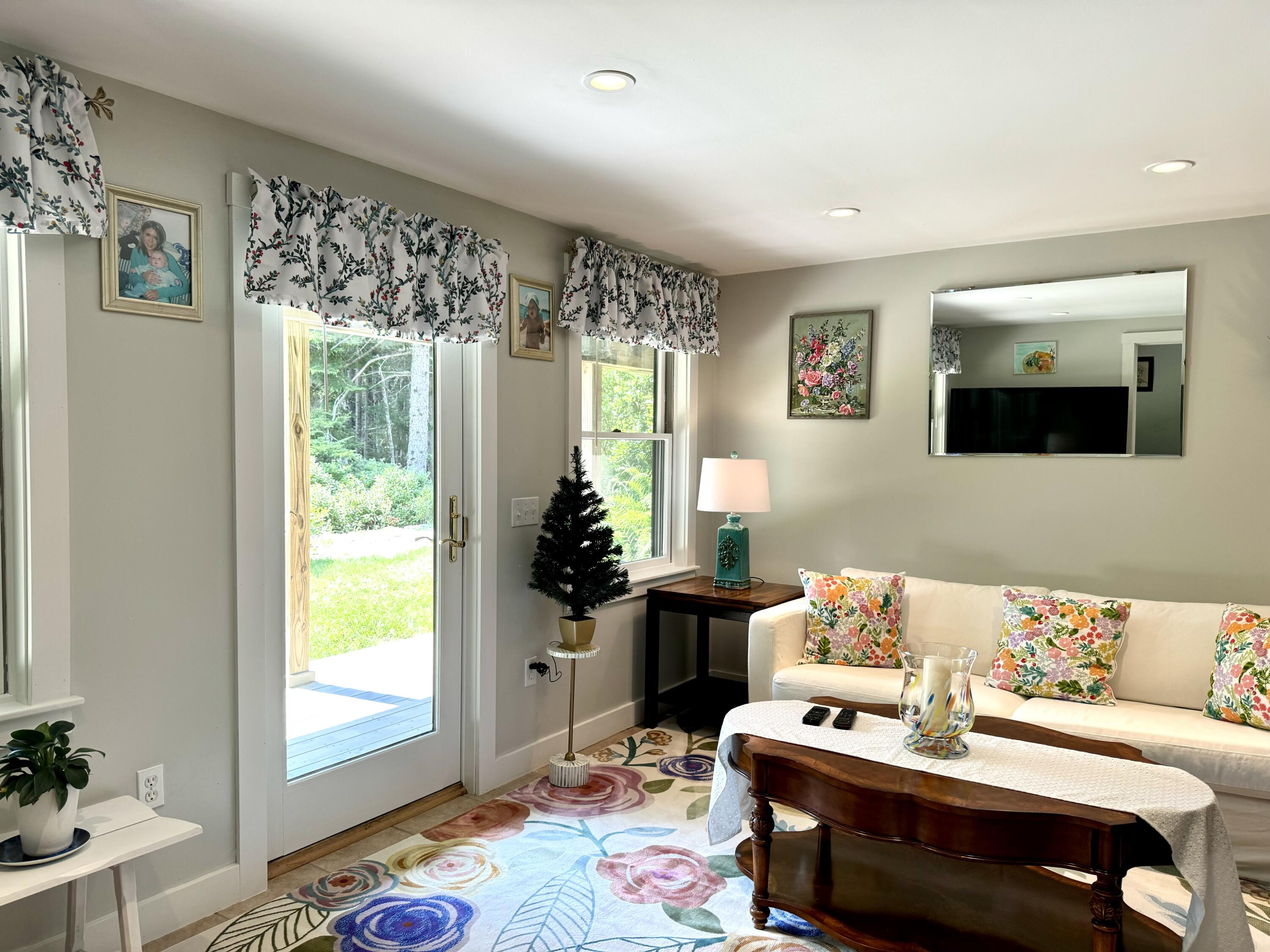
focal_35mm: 24
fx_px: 881
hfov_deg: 71.6
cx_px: 635
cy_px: 476
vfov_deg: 56.8
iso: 100
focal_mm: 6.76
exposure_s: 1/120
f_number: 1.78
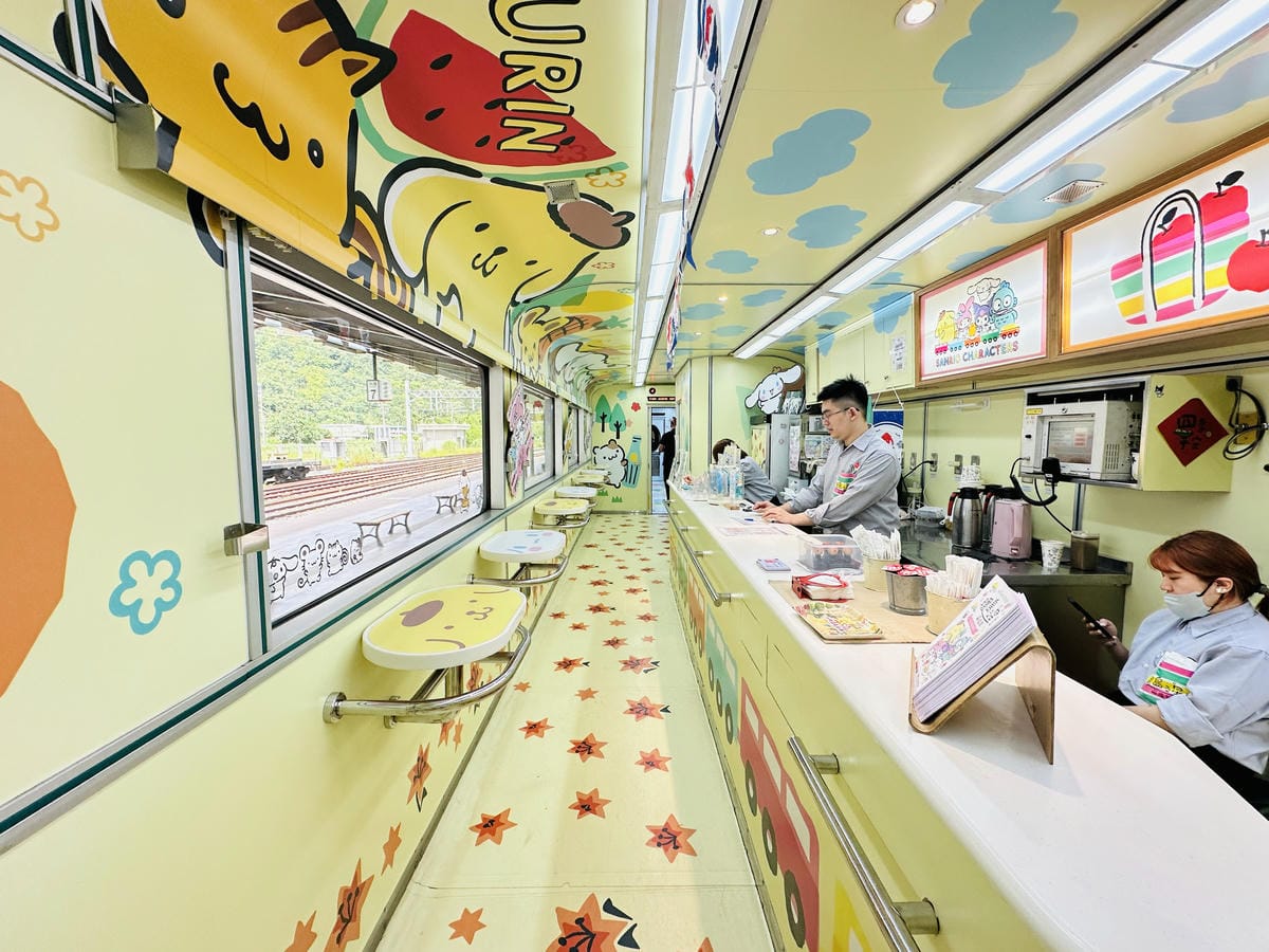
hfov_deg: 102.1
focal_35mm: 14
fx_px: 513
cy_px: 476
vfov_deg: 85.7
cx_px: 634
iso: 100
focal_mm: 2.22
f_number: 2.2
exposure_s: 1/99
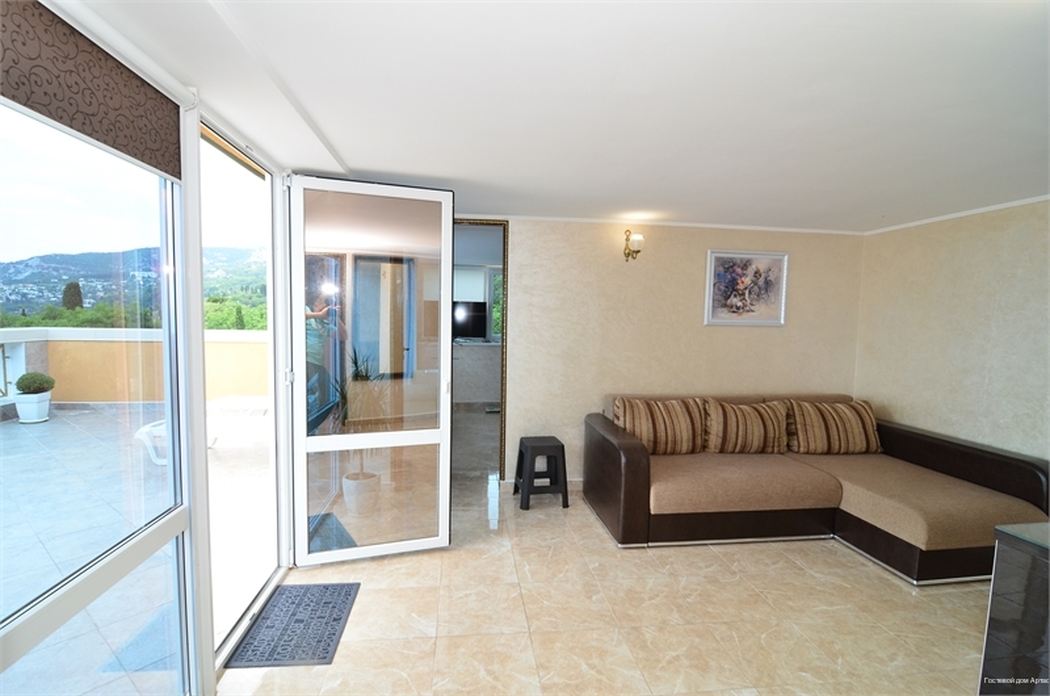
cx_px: 525
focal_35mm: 16
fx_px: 480
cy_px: 348
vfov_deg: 71.8
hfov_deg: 95.1
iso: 500
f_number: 7.1
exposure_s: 1/125
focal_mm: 11
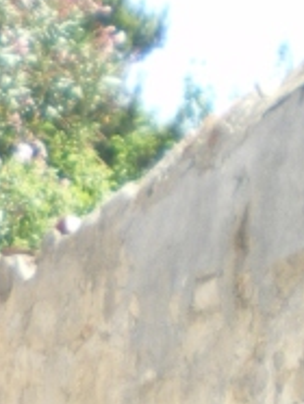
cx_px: -290
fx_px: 2033
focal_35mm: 174
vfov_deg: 11.1
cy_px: 478
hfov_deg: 8.2
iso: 64
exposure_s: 1/320
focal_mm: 6.3
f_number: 3.1
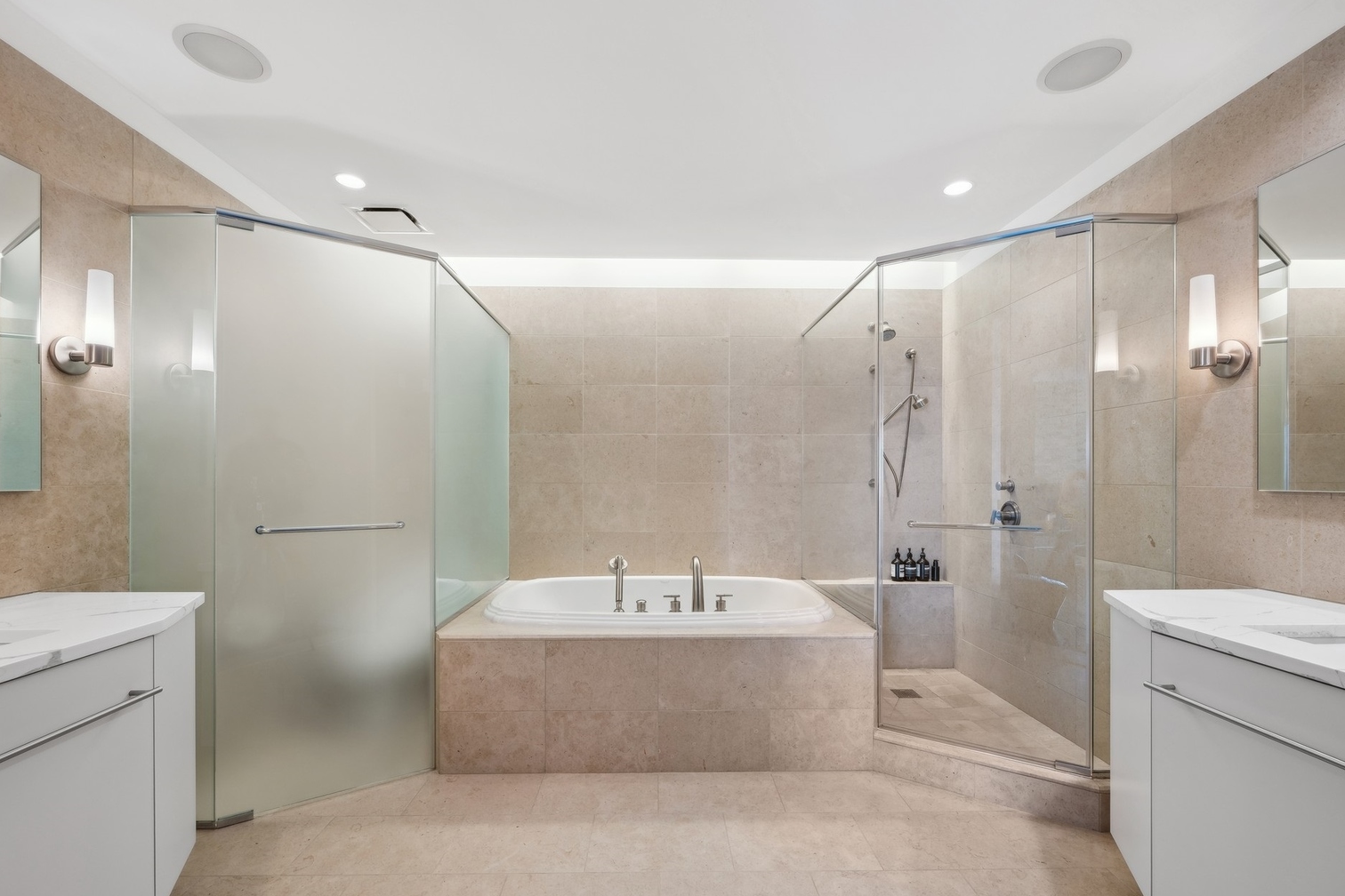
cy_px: 476
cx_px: 662
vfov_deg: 77.2
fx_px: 560
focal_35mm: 15
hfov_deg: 100.4
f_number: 9.5
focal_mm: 14
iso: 200
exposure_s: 1/3.33
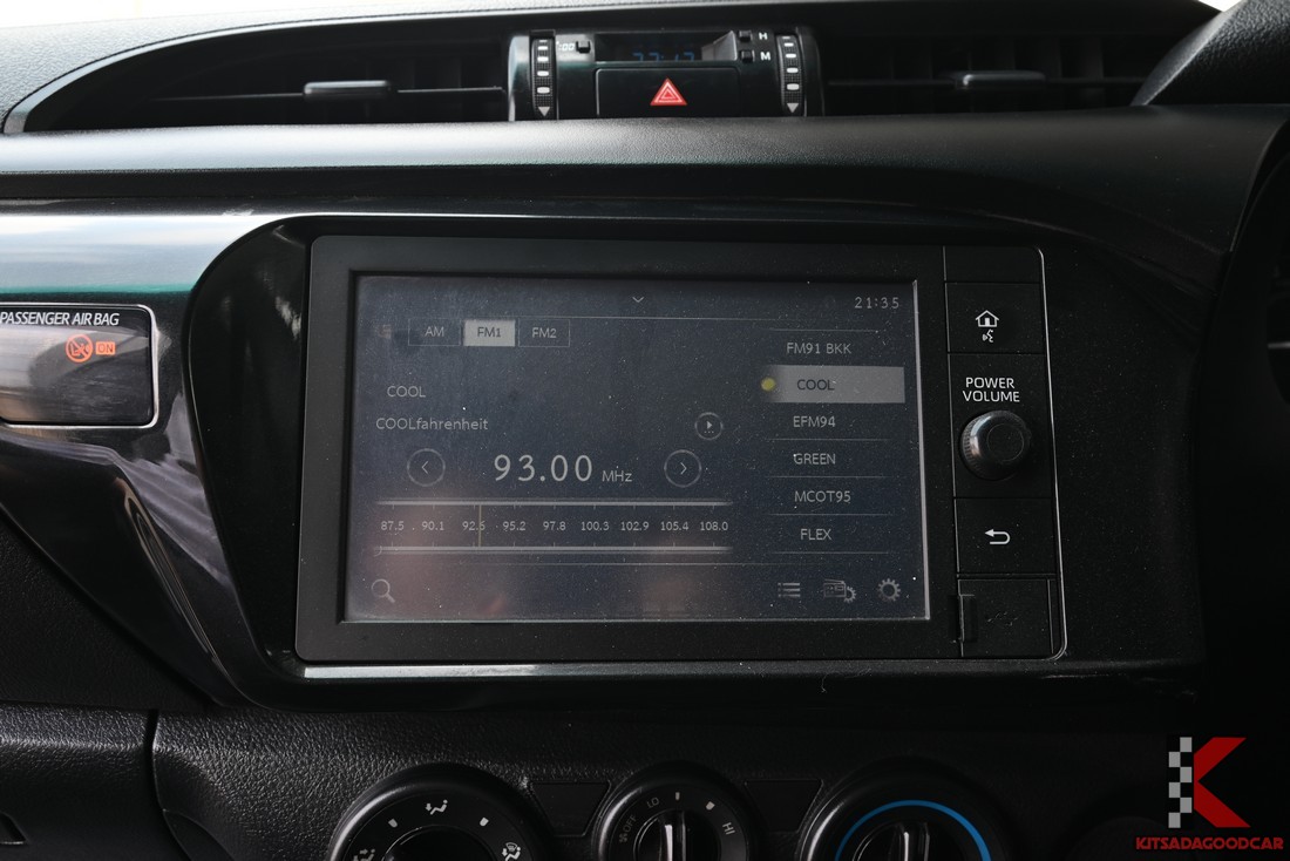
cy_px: 430
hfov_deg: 58.7
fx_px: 1147
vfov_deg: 41.1
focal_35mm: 32
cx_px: 645
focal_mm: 32
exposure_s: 1/60
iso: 200
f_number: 8
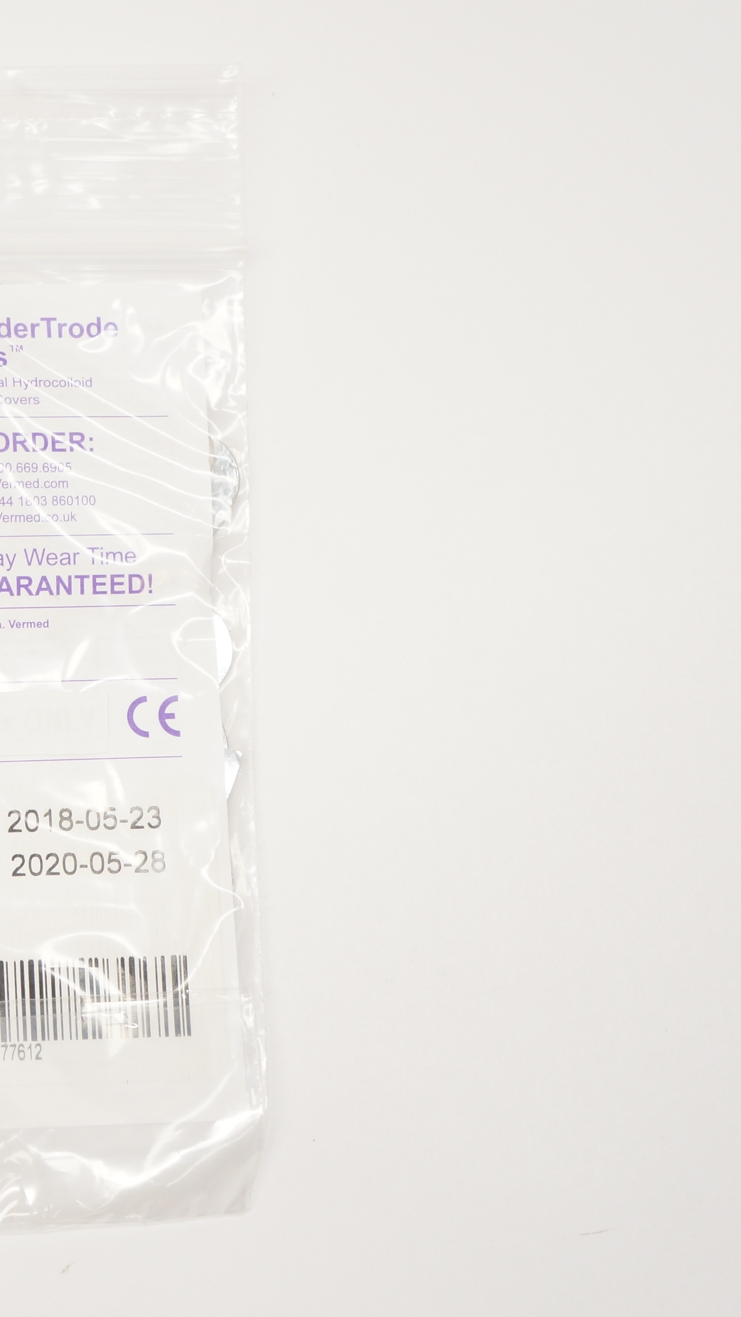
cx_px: -106
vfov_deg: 32.5
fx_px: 2264
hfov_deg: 17.8
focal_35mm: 65
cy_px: 653
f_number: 5.6
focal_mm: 27
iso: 400
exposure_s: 1/80
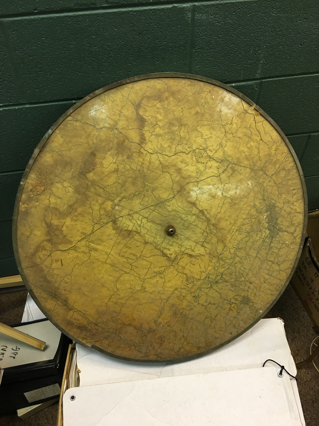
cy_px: 213
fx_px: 356
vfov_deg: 61.7
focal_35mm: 29
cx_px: 160
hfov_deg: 48.2
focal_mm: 4.15
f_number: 2.2
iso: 50
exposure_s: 1/15
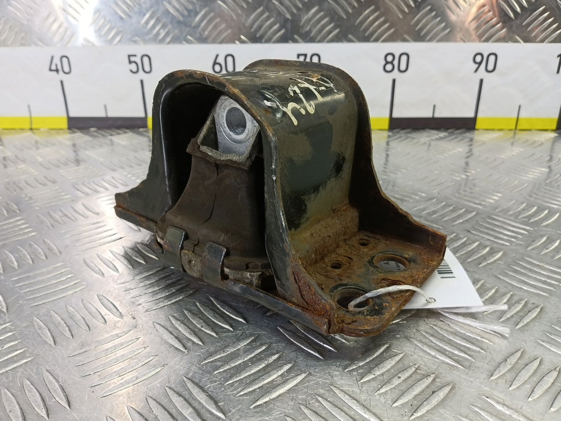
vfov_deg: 58.9
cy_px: 210
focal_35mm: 23
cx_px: 280
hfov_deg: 73.9
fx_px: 373
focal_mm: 4.11
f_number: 1.6
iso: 169
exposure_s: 1/50
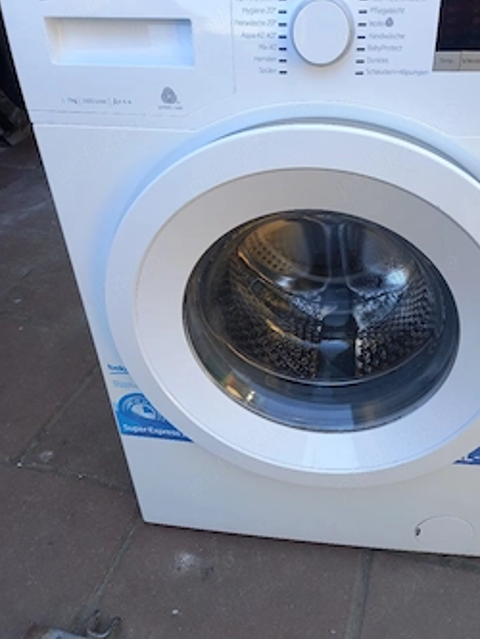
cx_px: 286
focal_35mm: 30
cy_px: 322
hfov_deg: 46.6
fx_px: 554
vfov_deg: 59.9
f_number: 2
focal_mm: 4.6
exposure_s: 1/101
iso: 40
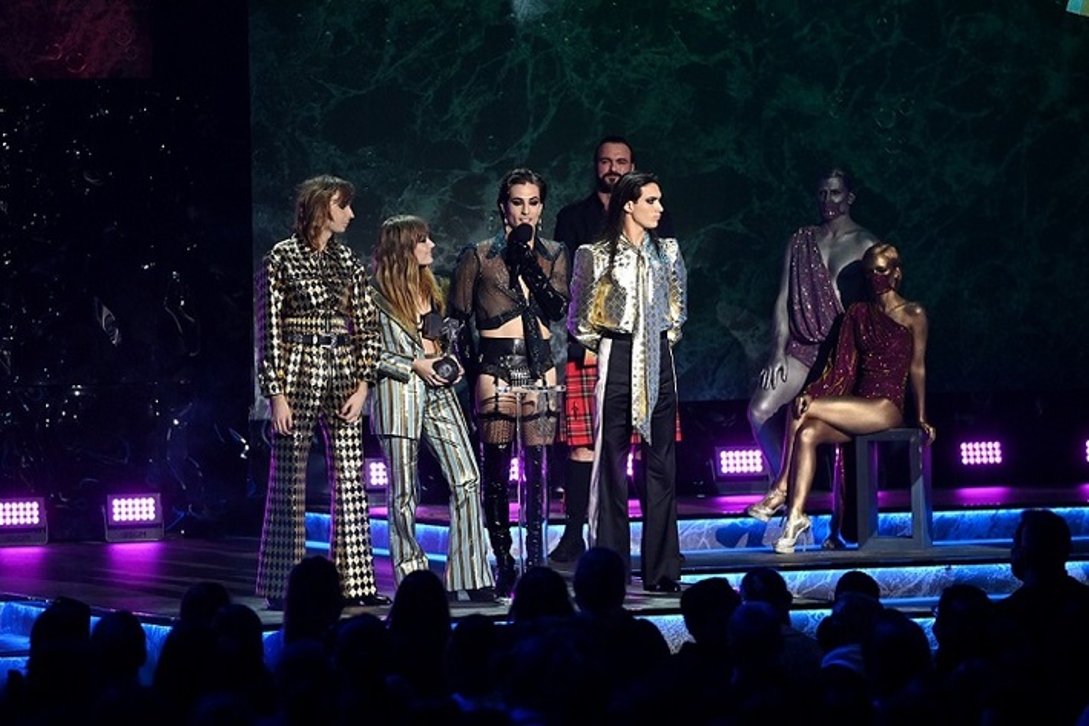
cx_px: 544
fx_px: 9072
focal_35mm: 300
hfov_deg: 6.9
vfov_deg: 4.6
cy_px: 363
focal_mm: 300
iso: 5000
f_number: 4
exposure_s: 1/400
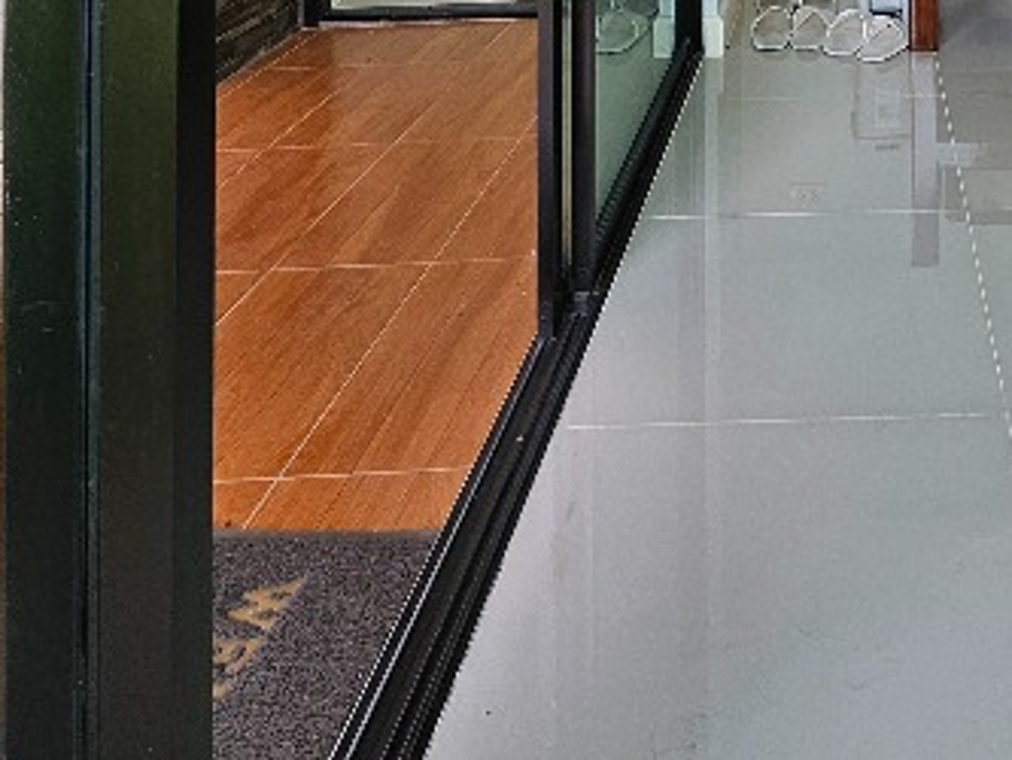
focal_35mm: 39
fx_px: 1141
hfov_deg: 43.7
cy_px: -374
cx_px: 909
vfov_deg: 26.7
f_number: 2.2
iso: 40
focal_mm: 1.74
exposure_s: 1/100
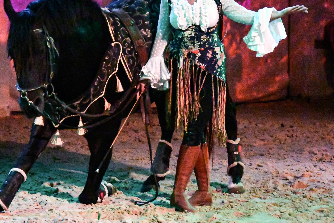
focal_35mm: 183
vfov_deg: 7.5
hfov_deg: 11.2
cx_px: 94
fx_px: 1698
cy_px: 60
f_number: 6.3
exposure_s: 1/400
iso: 25600
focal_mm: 125
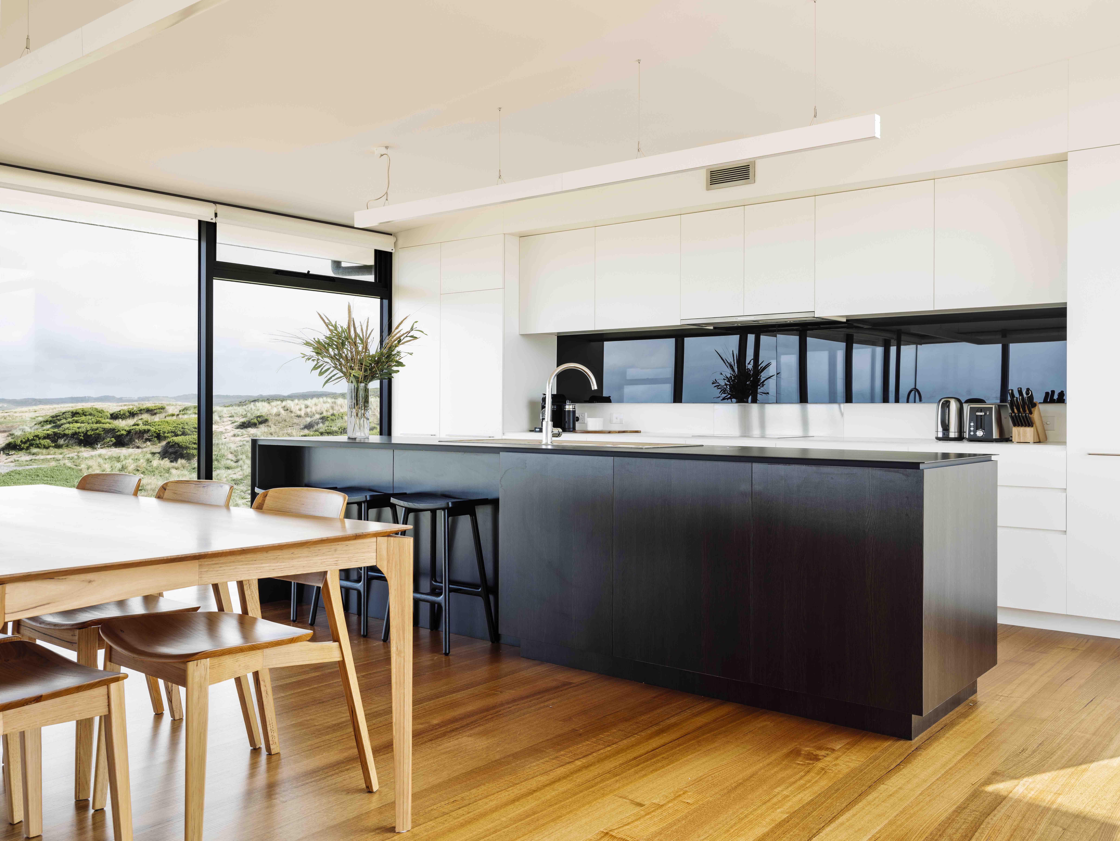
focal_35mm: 29
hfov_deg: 61.7
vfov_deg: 48.2
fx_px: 938
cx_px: 560
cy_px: 420
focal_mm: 36.9
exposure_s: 1/3
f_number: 11
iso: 50
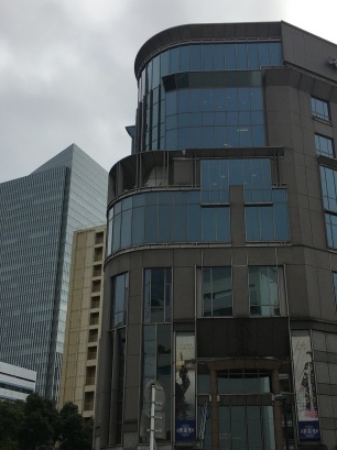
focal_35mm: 44
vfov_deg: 42.9
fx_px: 572
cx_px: 200
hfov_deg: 32.7
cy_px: 255
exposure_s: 1/1876
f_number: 2.2
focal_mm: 4.15
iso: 25
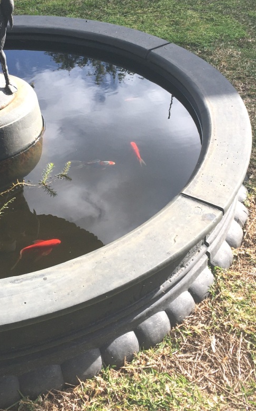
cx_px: 100
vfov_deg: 41.6
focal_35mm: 48
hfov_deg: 26.8
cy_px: 159
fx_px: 536
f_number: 2.2
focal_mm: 4.15
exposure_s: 1/450
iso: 25
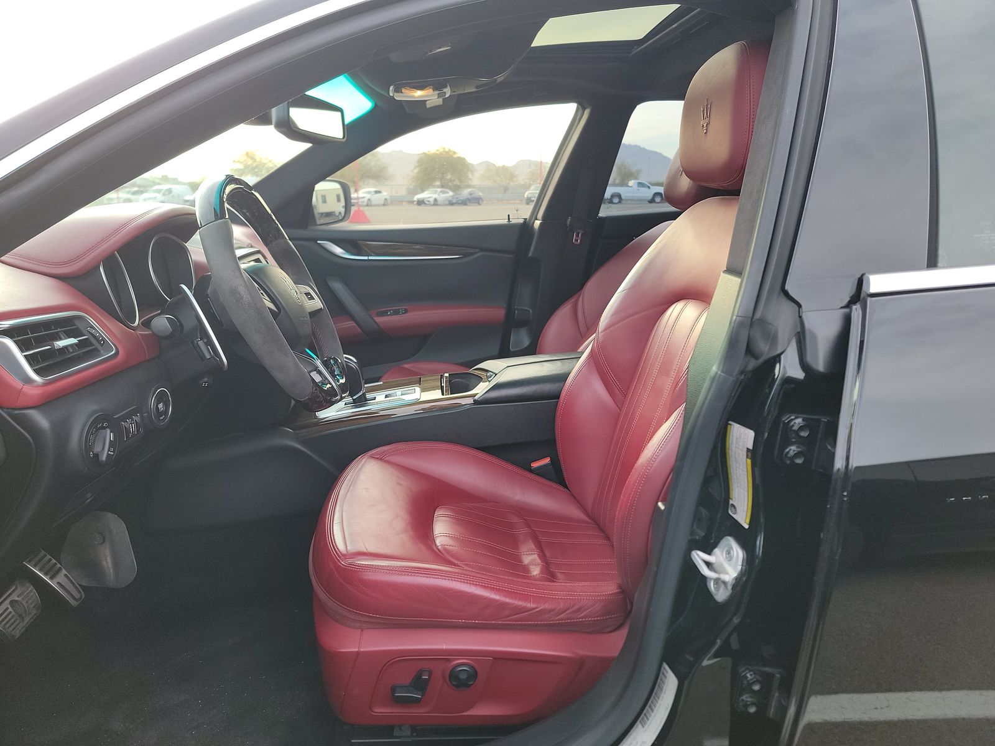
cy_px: 373
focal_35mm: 24
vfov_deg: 56.8
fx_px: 690
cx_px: 498
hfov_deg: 71.6
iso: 83
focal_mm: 6.7
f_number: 1.8
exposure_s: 1/119
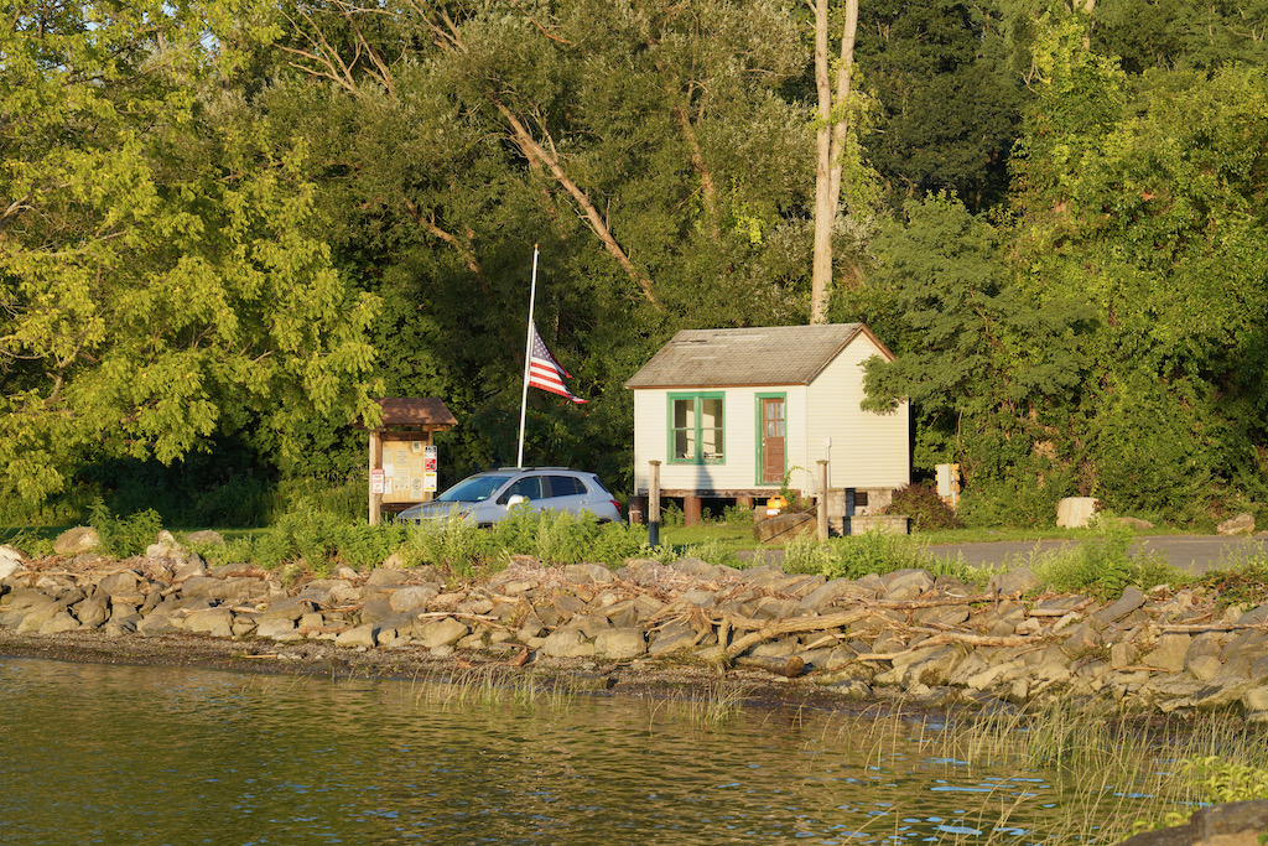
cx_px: 634
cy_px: 423
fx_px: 3699
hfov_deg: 19.5
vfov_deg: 13.0
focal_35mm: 105
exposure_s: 1/250
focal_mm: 105
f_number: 9
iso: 500
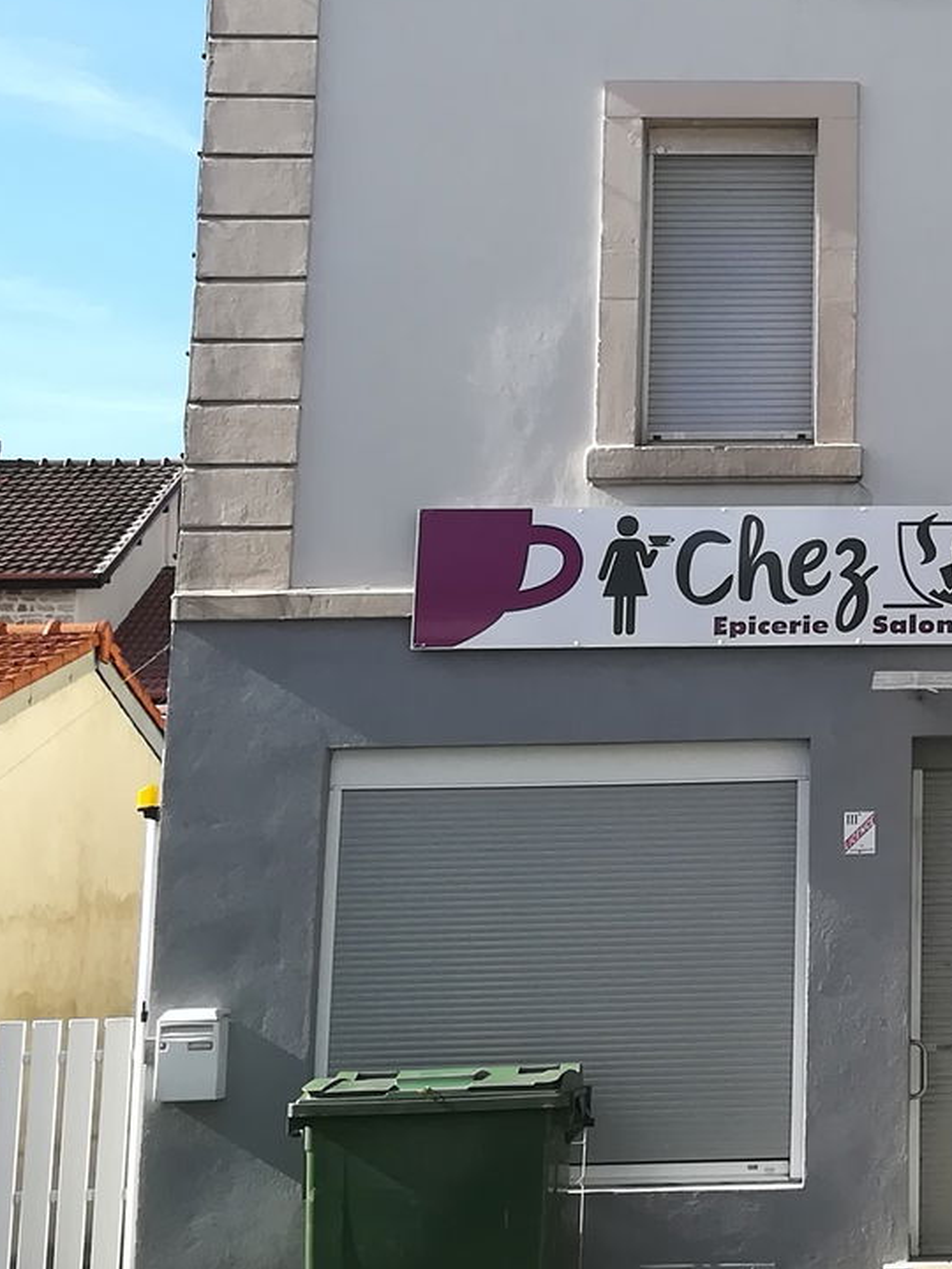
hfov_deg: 18.1
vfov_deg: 25.0
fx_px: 2824
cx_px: 1176
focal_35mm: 77
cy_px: 302
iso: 50
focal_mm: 3.83
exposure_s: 1/518
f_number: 2.2
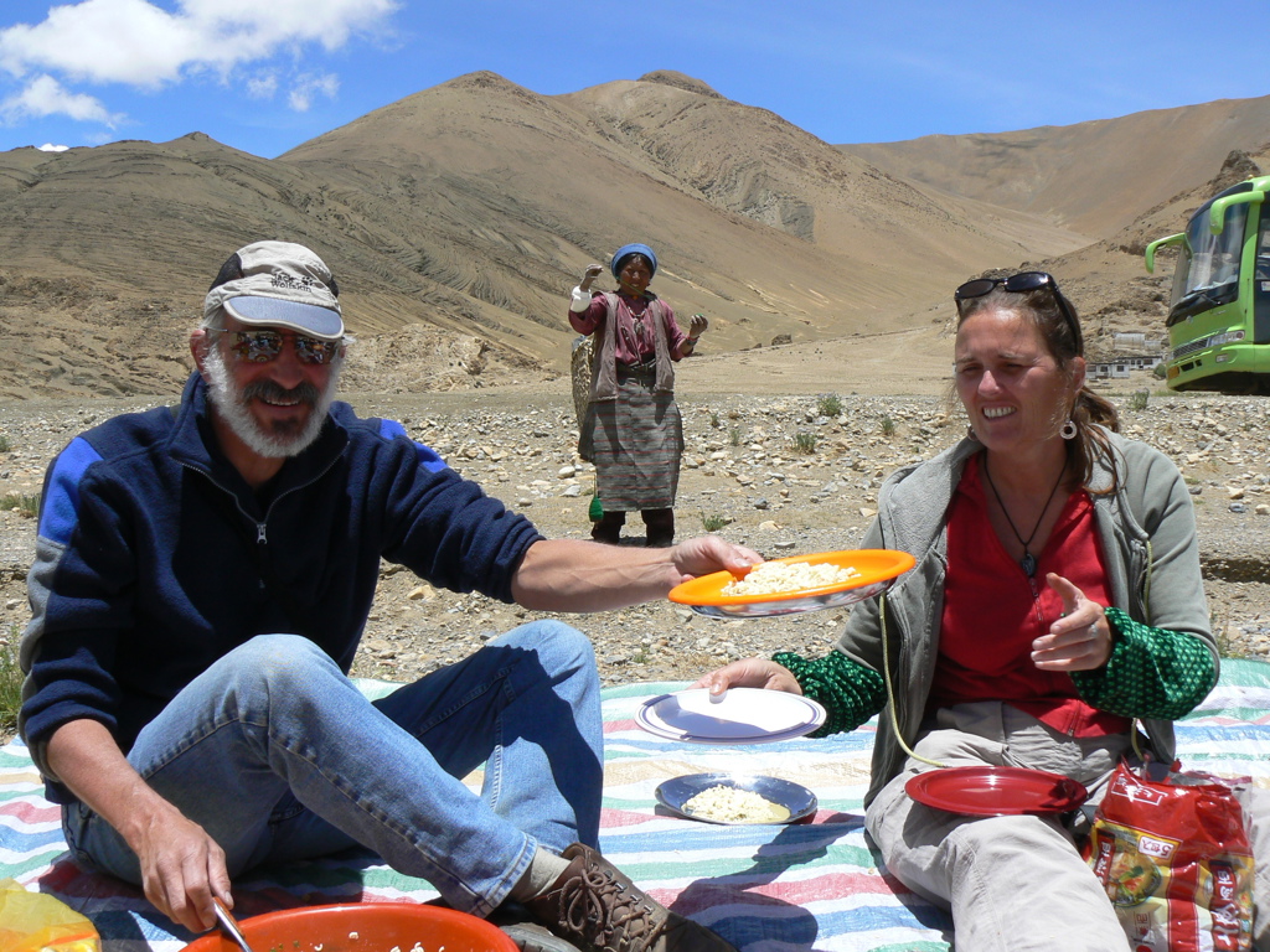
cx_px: 635
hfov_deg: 51.4
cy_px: 476
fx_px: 1321
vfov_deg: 39.7
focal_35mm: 36
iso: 80
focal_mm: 6
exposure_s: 1/500
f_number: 6.3
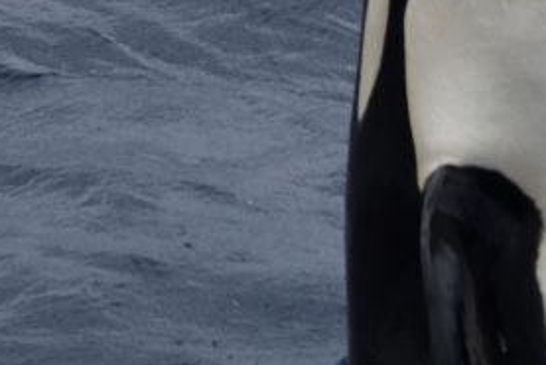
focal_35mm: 173
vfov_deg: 7.9
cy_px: 127
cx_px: 716
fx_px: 2625
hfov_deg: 11.6
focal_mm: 60
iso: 900
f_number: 4.5
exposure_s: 1/8000
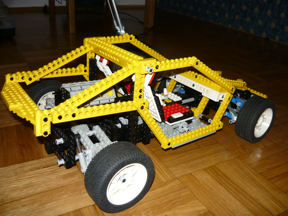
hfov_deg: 55.4
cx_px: 144
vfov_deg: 42.9
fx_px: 275
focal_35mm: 33
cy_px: 108
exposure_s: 1/30
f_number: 2.8
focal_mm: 5.5
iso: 100
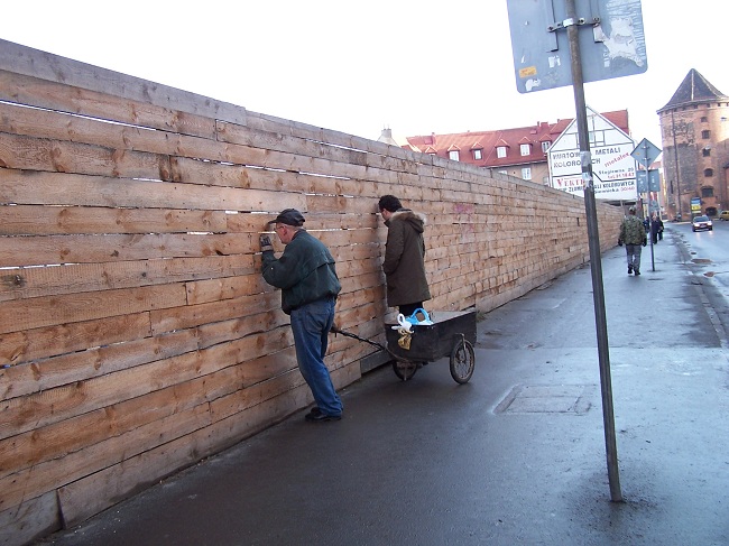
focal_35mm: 38
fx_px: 800
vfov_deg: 37.7
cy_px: 273
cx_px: 364
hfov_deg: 49.0
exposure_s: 1/125
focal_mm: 6.3
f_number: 2.8
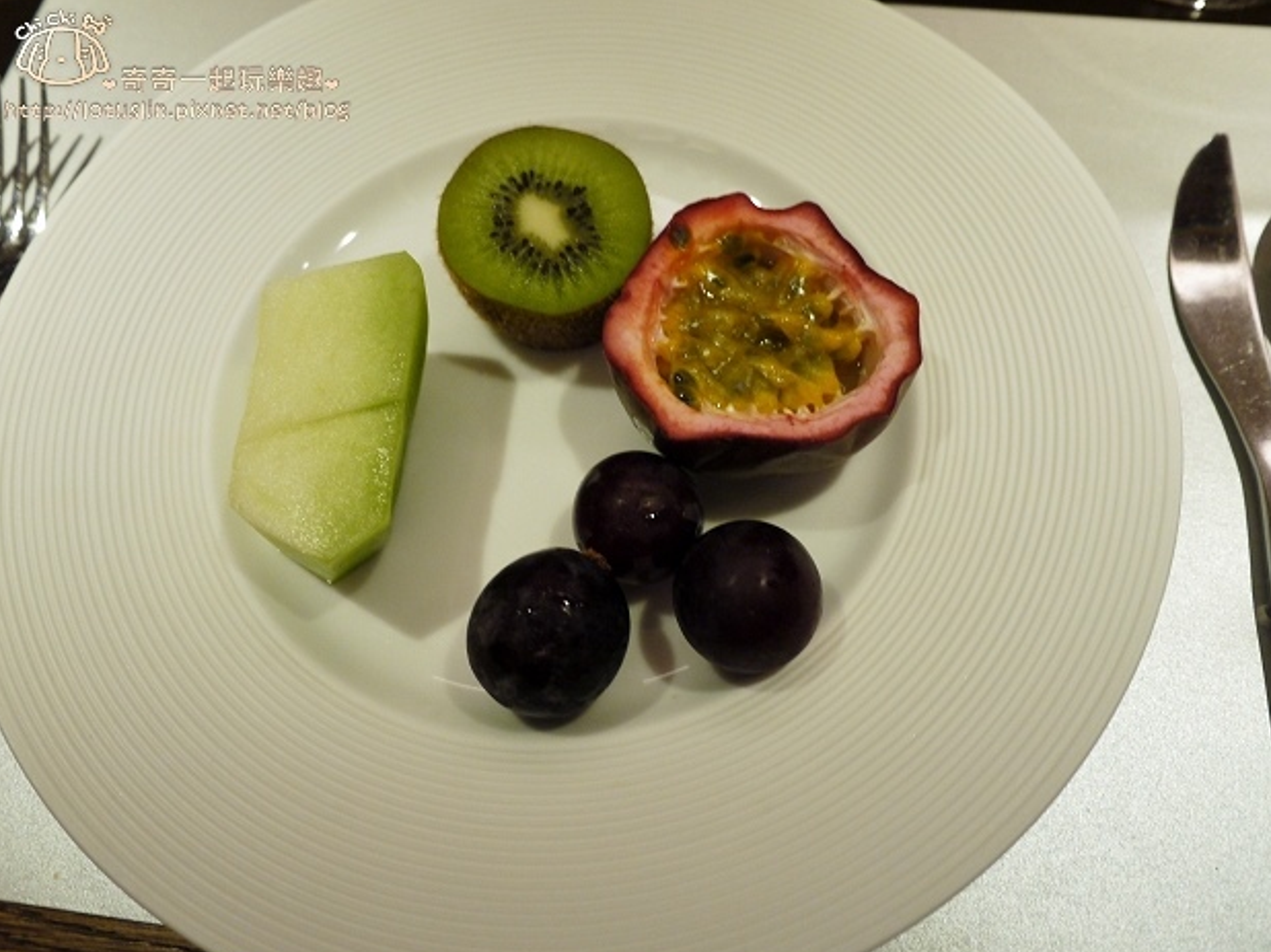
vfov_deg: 48.2
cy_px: 485
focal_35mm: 29
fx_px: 1064
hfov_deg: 61.7
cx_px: 646
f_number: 2.5
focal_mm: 14
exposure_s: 1/50
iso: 400
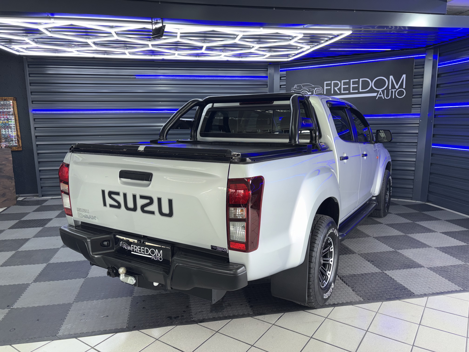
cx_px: 234
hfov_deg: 67.3
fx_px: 352
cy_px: 176
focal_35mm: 26
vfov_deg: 53.1
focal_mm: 5.96
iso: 64
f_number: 1.6
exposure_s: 1/100
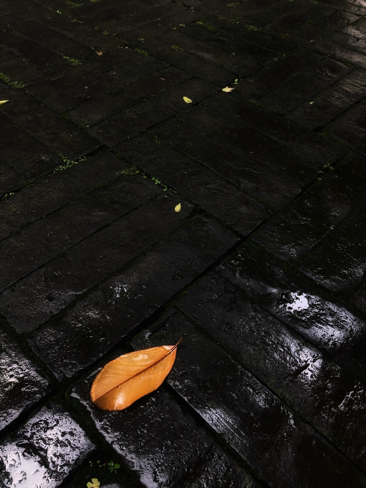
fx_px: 395
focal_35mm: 28
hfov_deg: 49.7
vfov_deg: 63.4
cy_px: 244
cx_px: 183
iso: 40
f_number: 1.8
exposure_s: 1/17
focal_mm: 3.99
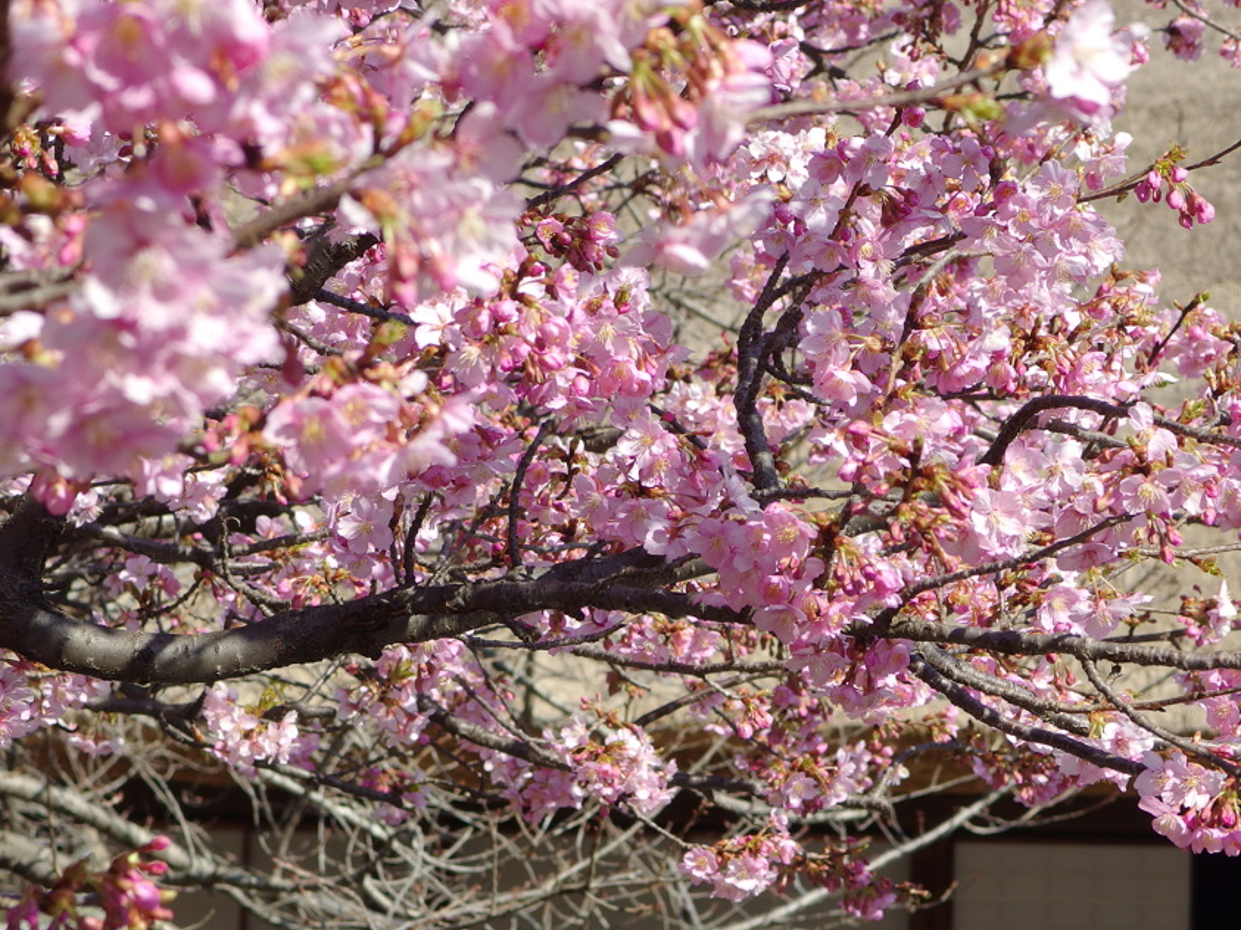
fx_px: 4875
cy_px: 483
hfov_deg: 14.5
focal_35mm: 136
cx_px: 637
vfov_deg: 10.9
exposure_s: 1/640
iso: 100
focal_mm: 24
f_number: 4
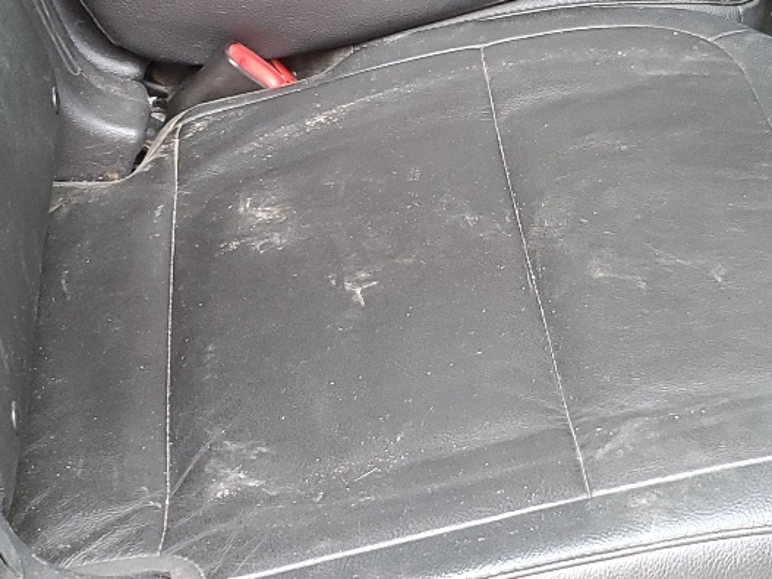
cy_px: 236
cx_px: 604
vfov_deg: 18.6
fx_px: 1761
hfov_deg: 24.4
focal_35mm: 79
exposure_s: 1/60.2
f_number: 1.5
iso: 78
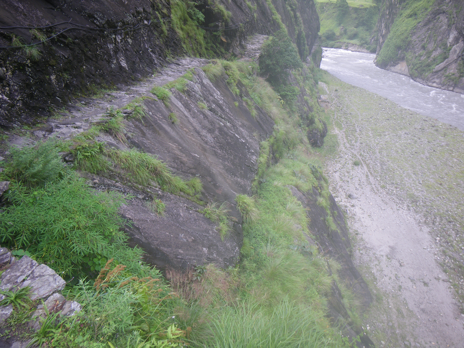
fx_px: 375
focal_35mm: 28
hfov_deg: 63.4
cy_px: 174
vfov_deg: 49.7
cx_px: 232
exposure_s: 1/80
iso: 50
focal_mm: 5
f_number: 3.5
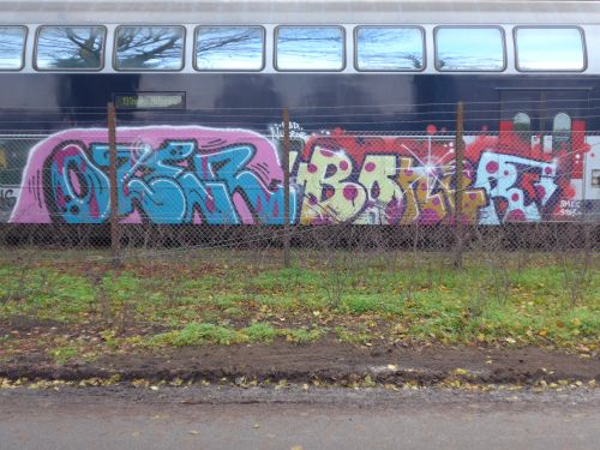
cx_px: 300
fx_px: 711
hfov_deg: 45.8
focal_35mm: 41
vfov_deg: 35.1
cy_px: 225
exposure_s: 1/100
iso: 80
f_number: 2.6
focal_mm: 8.4
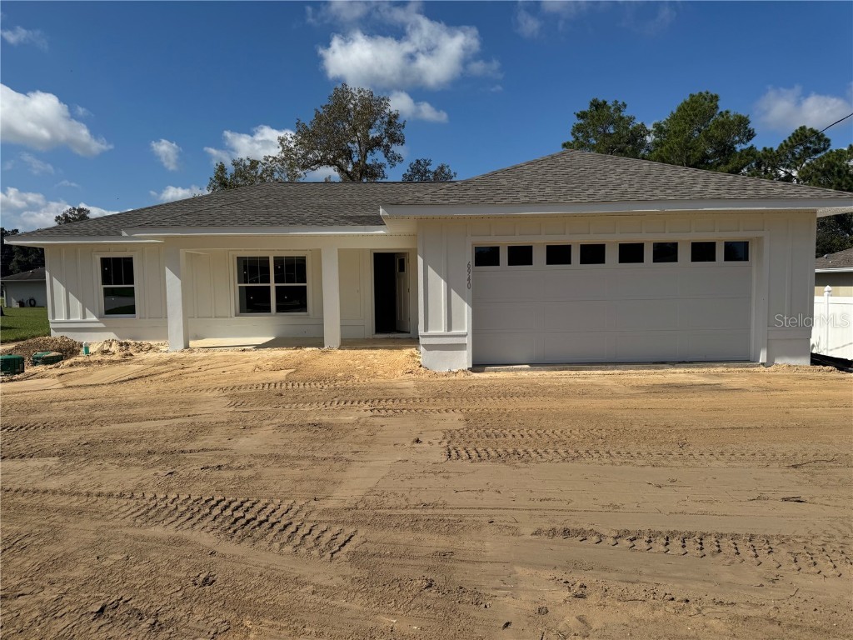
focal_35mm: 24
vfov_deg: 56.8
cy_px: 320
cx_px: 426
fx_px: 591
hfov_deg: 71.6
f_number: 1.78
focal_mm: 6.76
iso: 80
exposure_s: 1/7937
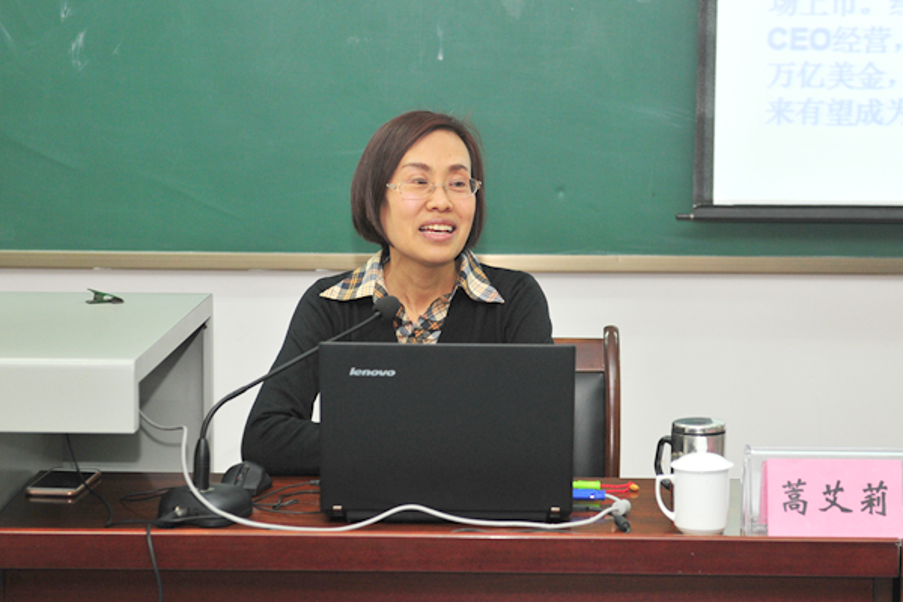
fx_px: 1756
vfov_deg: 19.5
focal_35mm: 70
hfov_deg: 28.8
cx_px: 452
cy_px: 301
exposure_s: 1/125
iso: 800
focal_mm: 70
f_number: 3.5
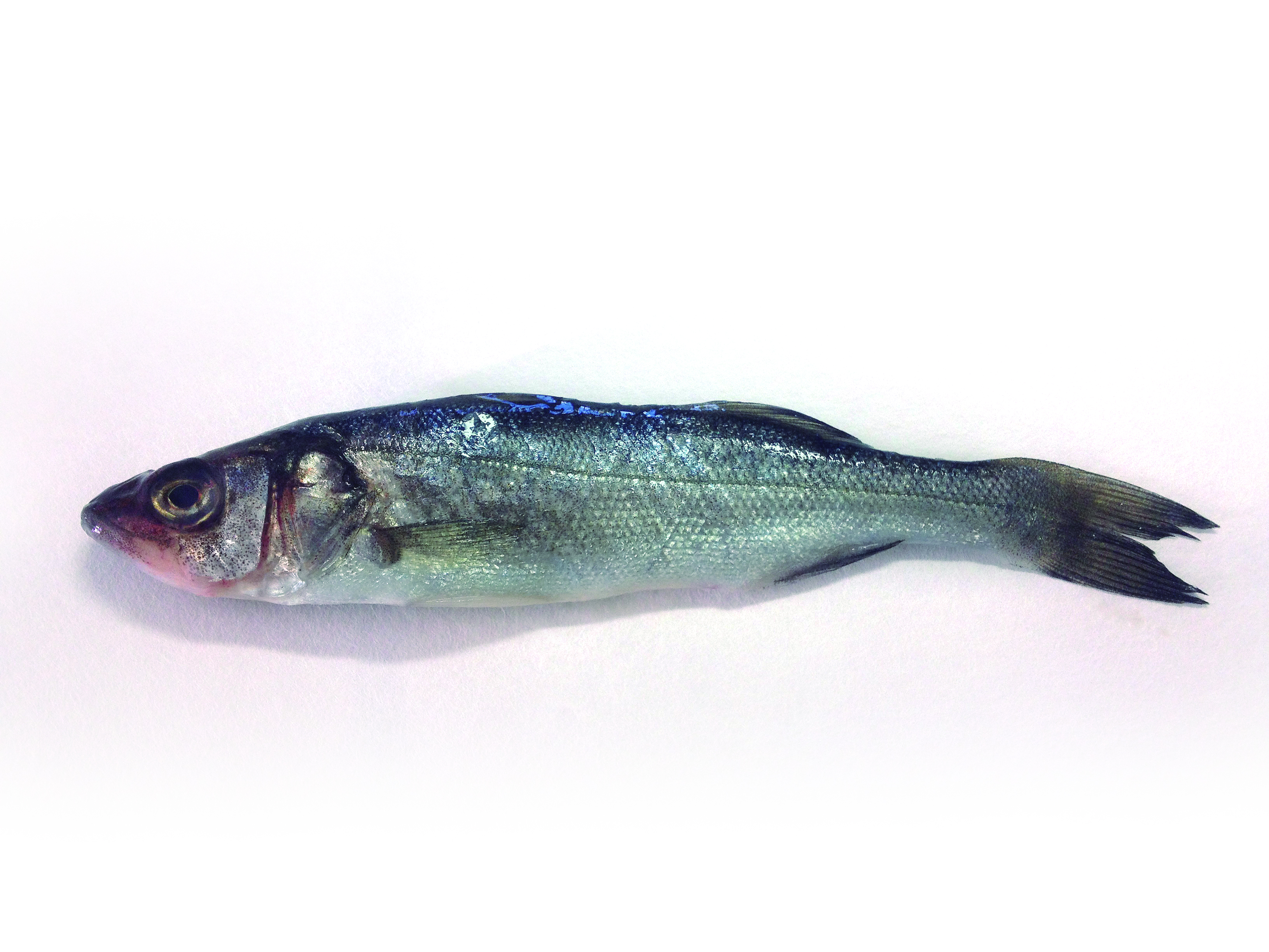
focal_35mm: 35
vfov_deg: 40.7
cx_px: 634
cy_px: 476
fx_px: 1283
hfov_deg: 52.6
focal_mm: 4.28
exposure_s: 1/100
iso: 50
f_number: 2.4
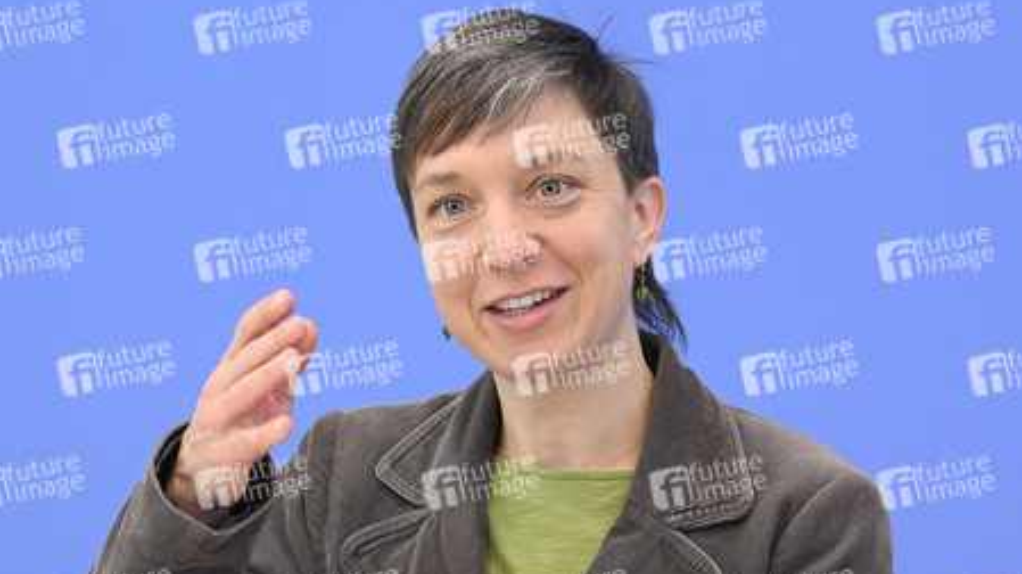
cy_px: 312
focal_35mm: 142
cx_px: 511
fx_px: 3846
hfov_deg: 15.1
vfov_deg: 8.5
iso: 3200
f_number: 5.6
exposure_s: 1/400
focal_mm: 135
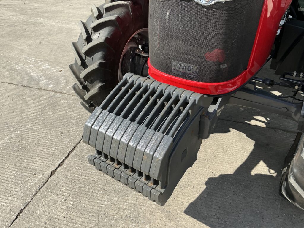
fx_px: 246
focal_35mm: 28
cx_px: 152
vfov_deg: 49.7
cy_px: 114
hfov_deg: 63.4
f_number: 1.8
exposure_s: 1/1279
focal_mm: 3
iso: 25
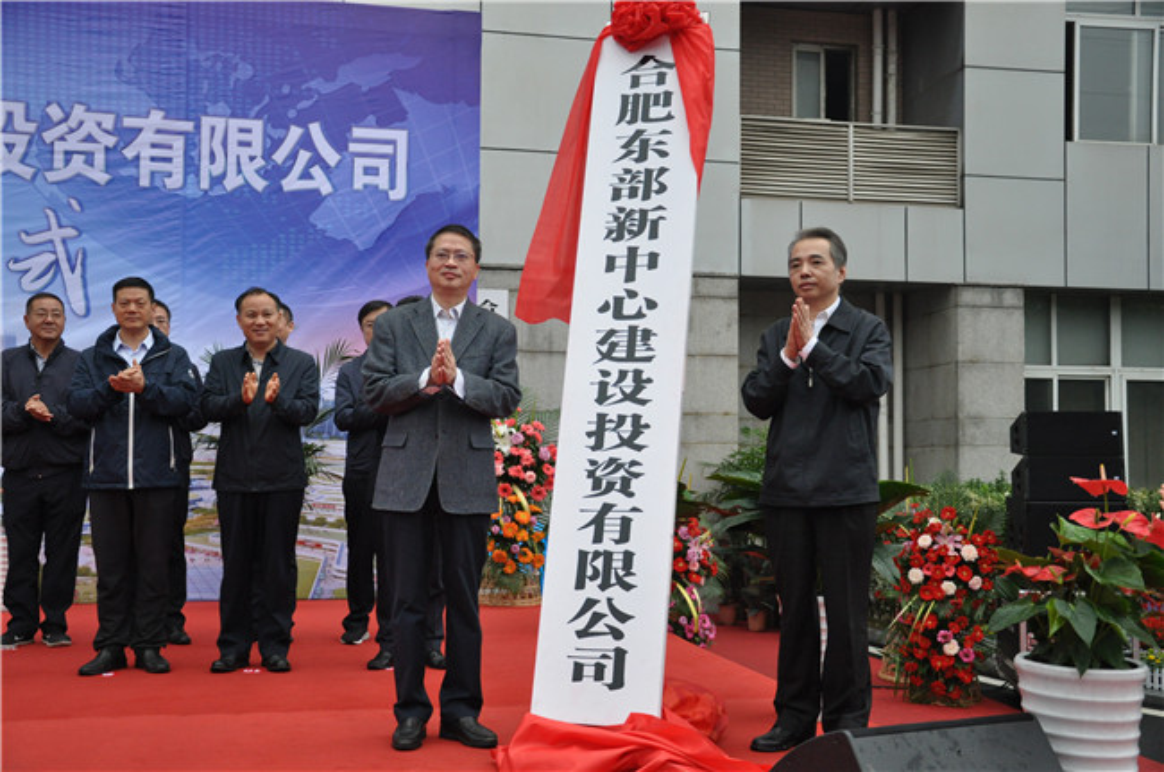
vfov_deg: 34.1
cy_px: 386
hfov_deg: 49.6
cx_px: 582
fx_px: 1259
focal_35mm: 39
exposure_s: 1/2000
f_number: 4
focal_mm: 26
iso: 1000
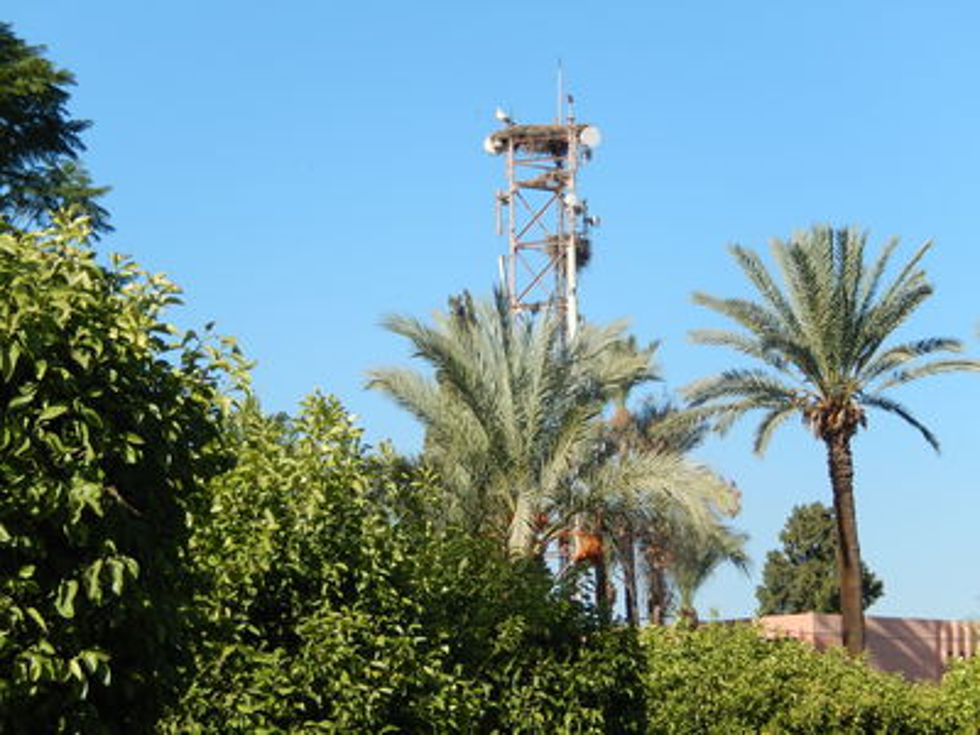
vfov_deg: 12.7
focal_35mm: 117
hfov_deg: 16.8
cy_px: 368
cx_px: 490
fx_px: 3312
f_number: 5.5
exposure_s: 1/500
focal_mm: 21
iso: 125
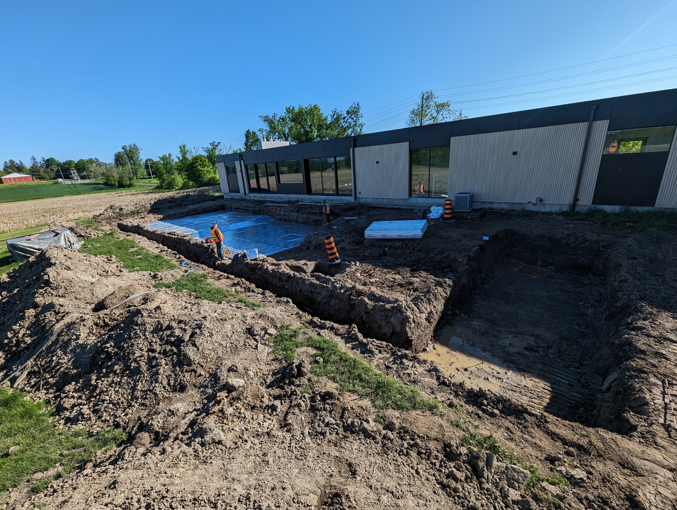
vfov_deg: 90.1
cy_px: 255
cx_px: 338
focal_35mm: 13
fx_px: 255
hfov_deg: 106.1
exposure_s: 1/1631
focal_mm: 1.95
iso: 48
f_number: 2.2
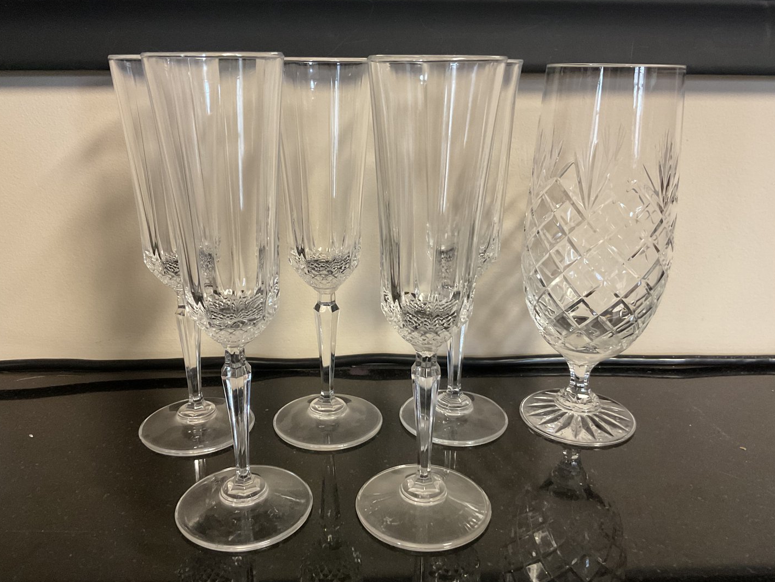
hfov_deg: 58.3
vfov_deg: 45.5
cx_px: 372
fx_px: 694
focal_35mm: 31
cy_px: 295
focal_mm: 3
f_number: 1.8
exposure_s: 1/33
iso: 200
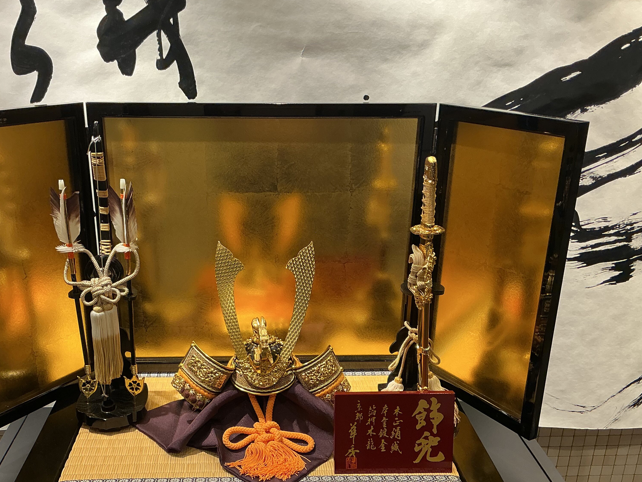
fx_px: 723
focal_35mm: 39
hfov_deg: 47.7
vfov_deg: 36.5
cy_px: 311
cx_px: 269
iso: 50
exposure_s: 1/50
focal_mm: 3
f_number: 1.8
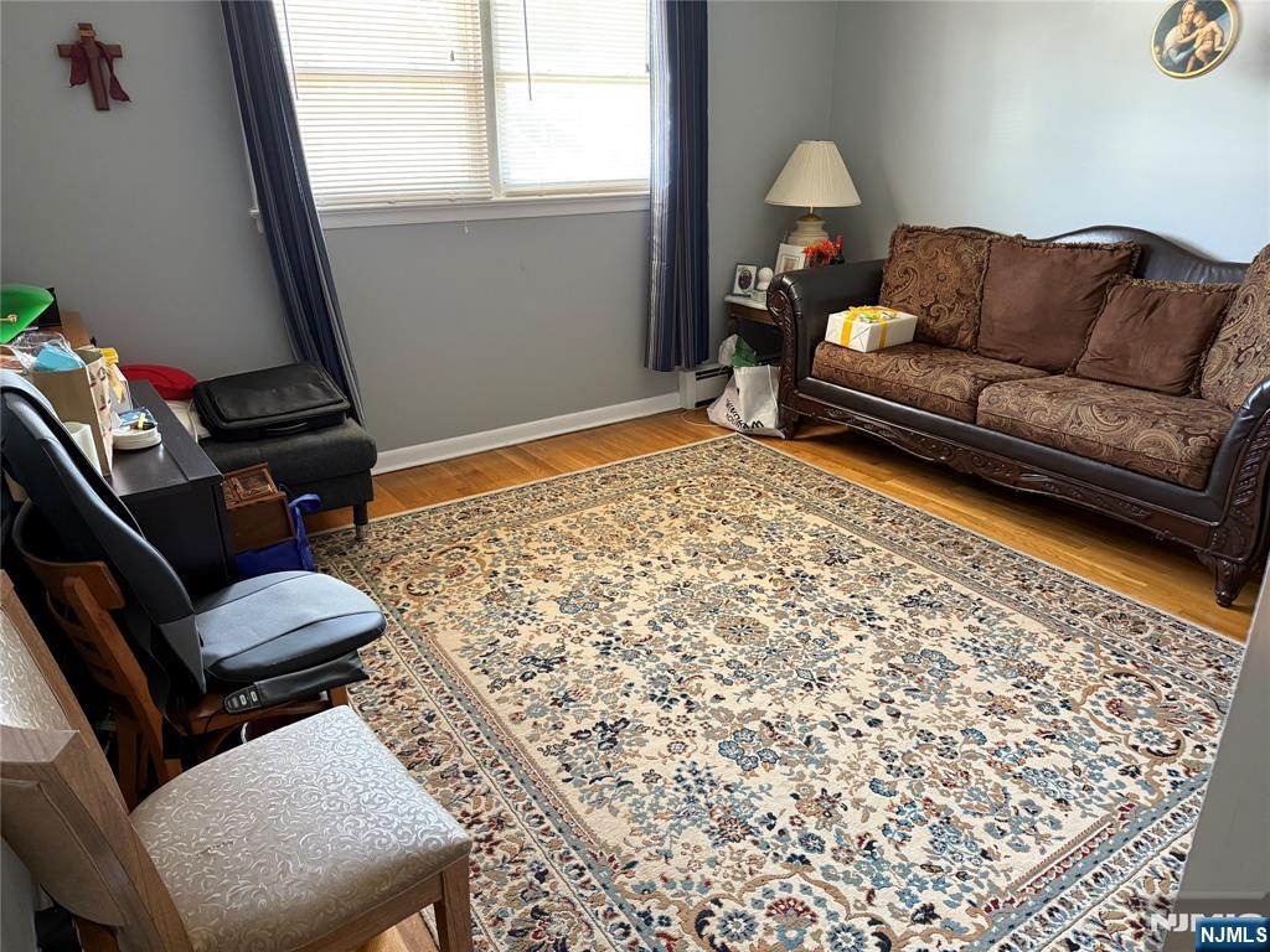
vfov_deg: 56.8
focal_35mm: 24
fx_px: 881
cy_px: 476
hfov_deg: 71.6
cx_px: 635
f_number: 1.78
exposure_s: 1/60
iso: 400
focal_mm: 6.76
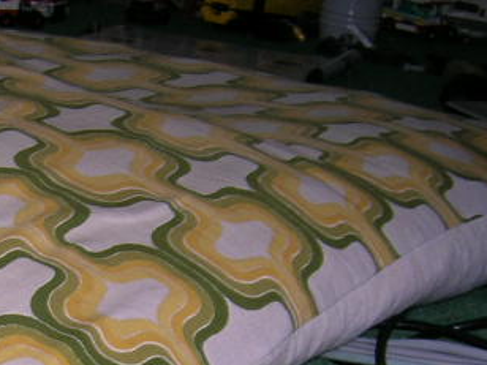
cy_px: 506
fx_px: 1590
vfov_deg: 12.6
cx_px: -6
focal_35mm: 113
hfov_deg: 17.0
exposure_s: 1/60.1
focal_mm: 5.7
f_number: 2.9
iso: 50
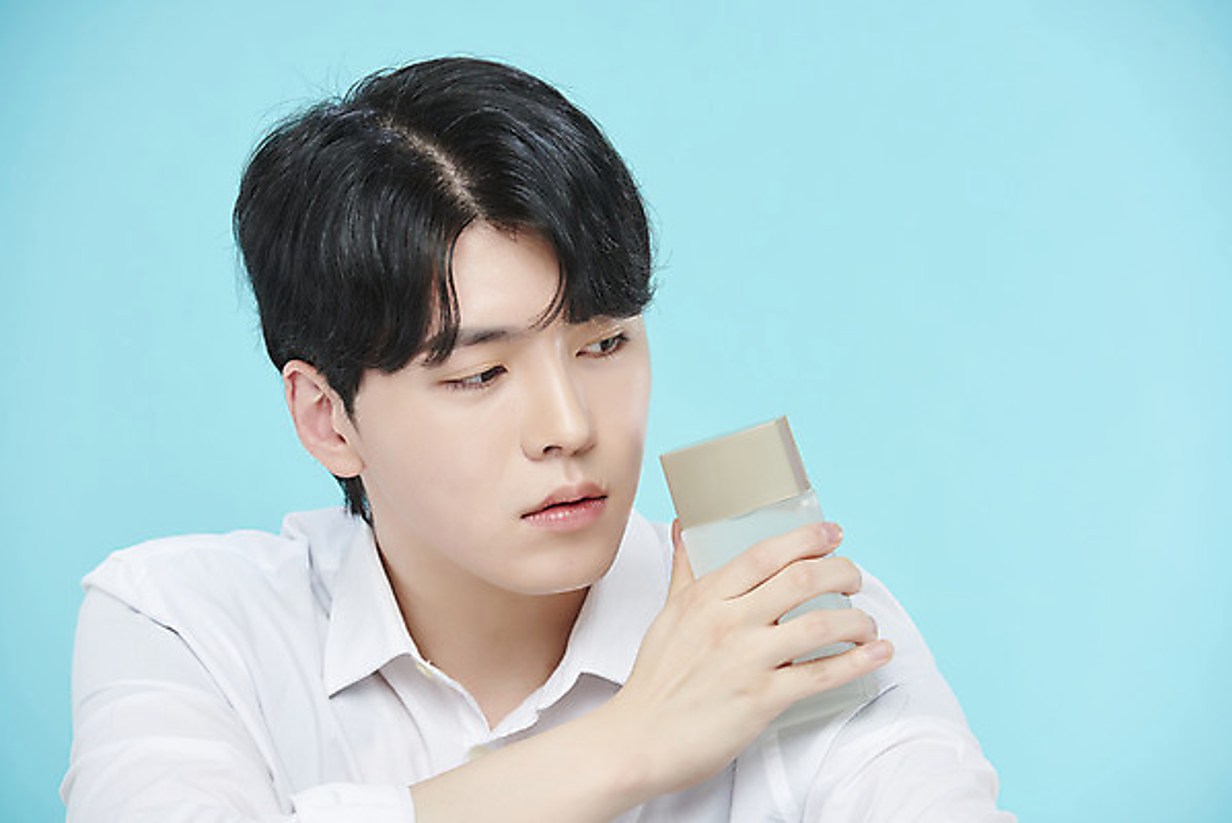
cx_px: 616
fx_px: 6505
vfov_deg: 7.2
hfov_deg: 10.8
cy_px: 412
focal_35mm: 190
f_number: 7.1
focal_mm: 190
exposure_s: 1/125
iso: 64
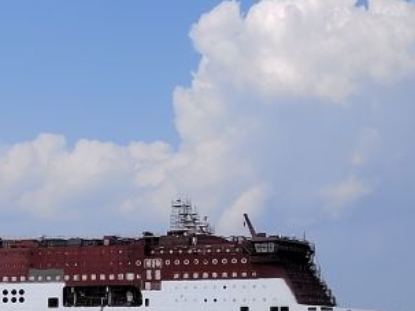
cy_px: 252
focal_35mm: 103
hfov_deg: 18.8
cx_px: 56
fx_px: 1234
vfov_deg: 14.3
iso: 100
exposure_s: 1/912
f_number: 1.9
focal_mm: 5.52
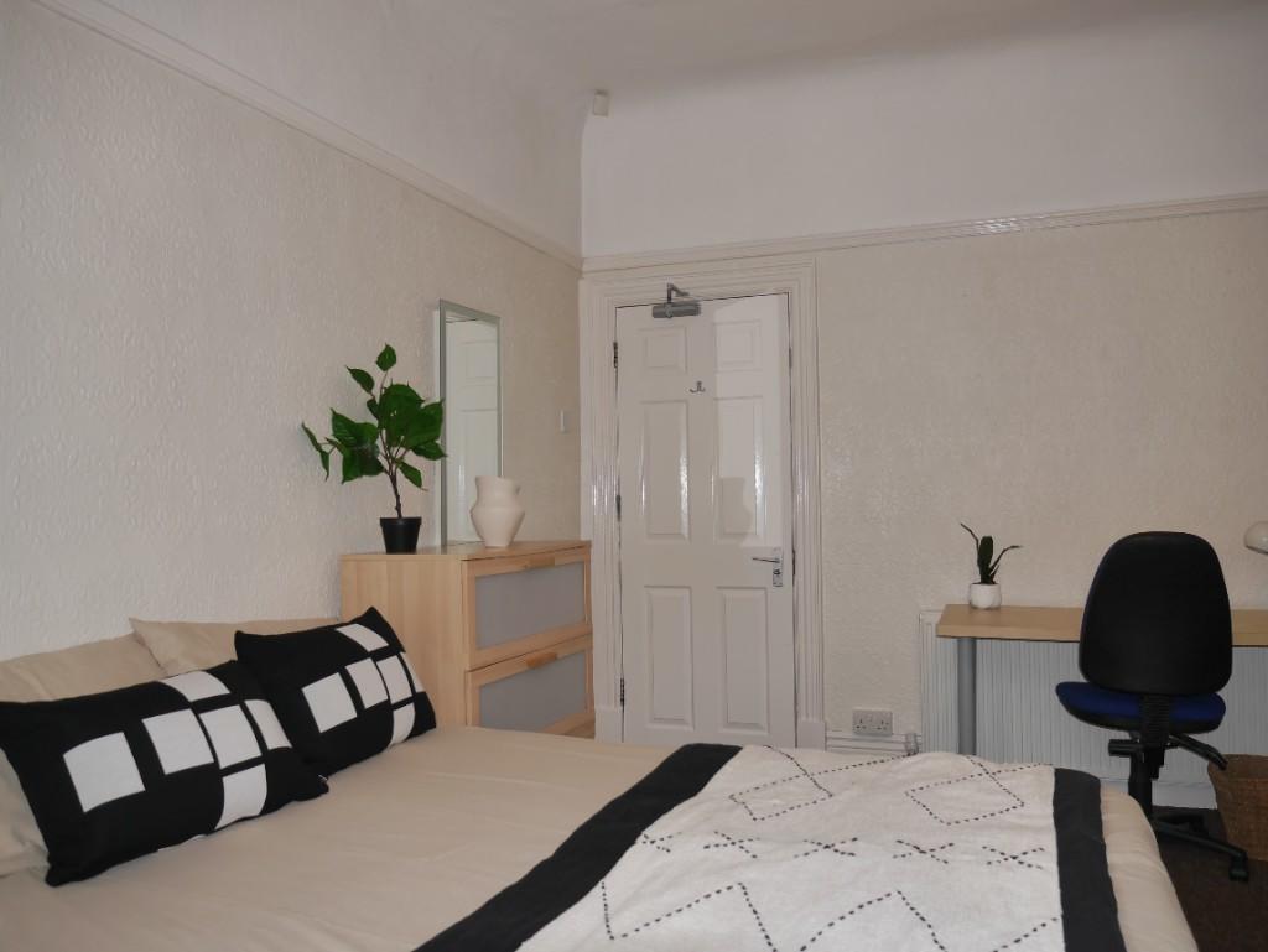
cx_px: 634
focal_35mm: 28
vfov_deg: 49.8
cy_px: 476
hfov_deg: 63.4
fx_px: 1026
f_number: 3.5
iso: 160
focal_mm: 14
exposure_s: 1/60
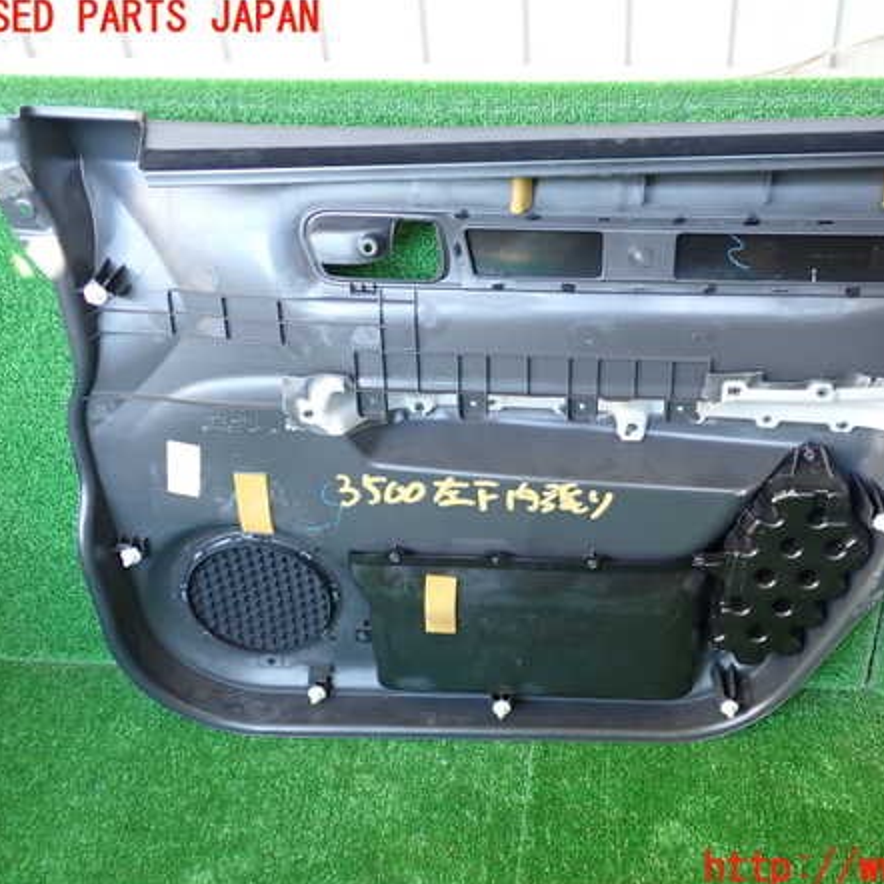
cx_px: 556
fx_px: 1040
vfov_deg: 46.0
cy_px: 444
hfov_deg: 45.6
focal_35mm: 36
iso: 200
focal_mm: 5.4
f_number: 2.3
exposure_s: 1/30
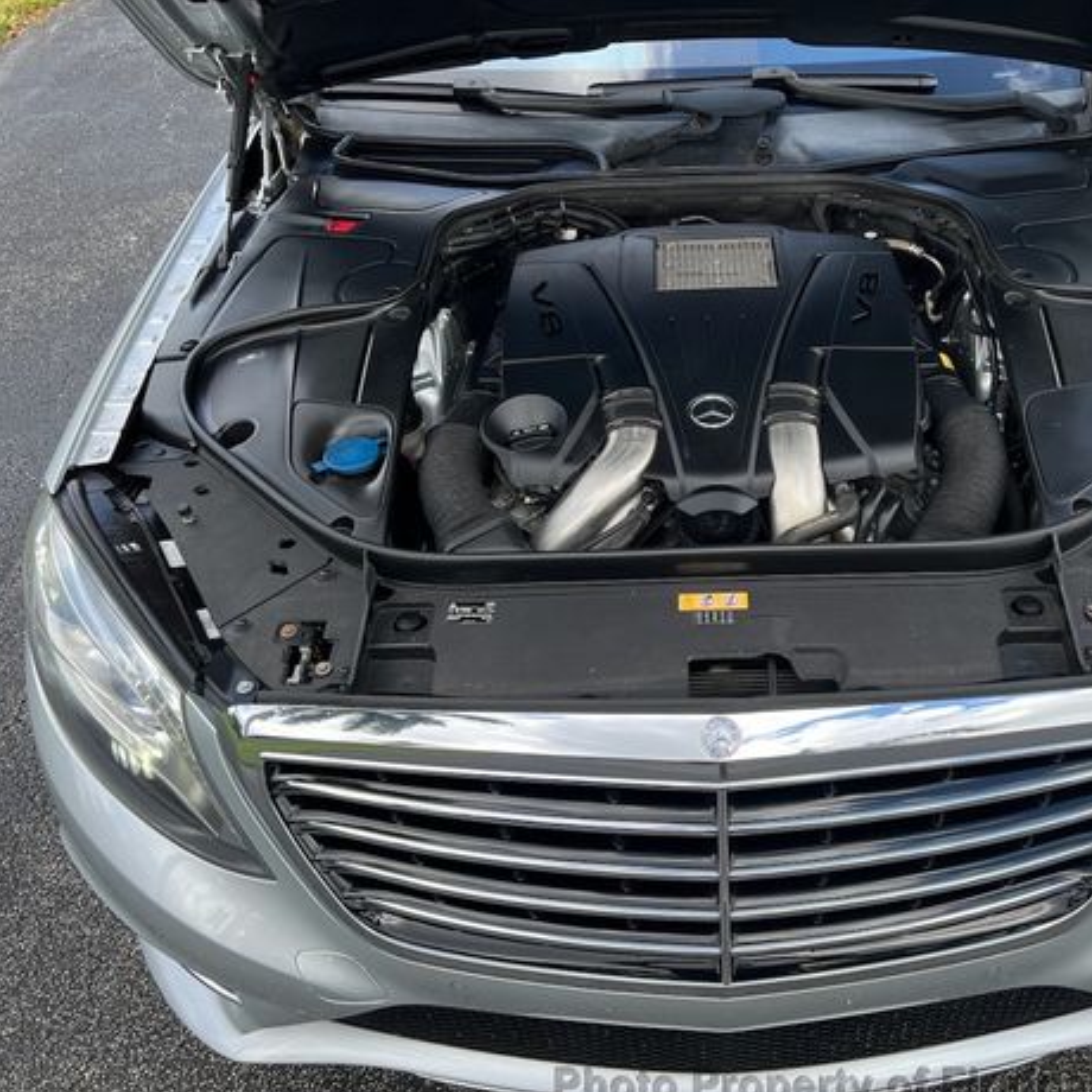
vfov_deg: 51.1
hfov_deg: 50.3
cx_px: 719
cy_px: 567
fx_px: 1142
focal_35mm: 32
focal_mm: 5.7
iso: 50
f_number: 1.5
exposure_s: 1/786
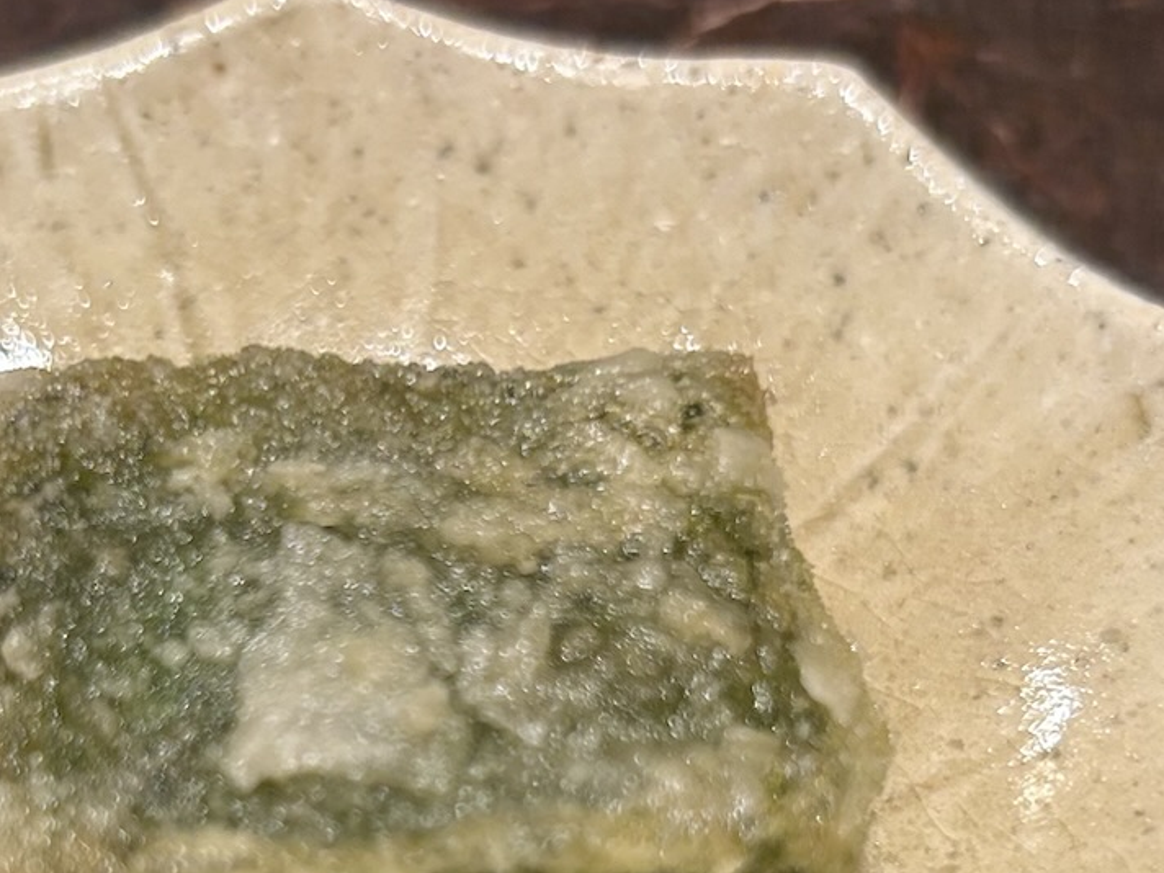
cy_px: 871
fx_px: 2455
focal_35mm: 73
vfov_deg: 19.6
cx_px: 366
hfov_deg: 26.5
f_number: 1.5
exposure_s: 1/100
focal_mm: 5.7
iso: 80
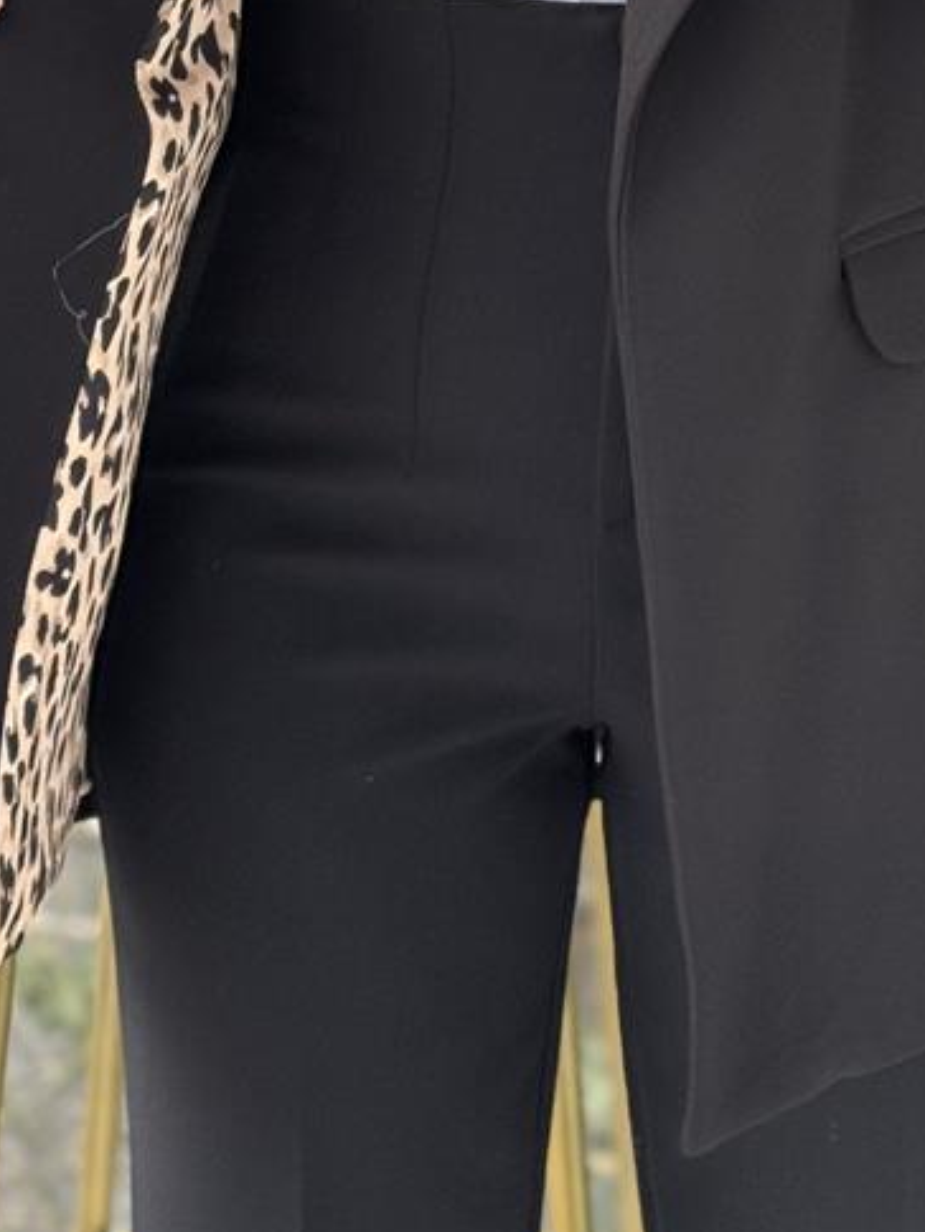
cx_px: 648
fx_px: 4701
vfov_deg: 14.6
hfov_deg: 11.2
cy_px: -126
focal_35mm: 132
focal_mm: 6.76
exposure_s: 1/136
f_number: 1.78
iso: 80
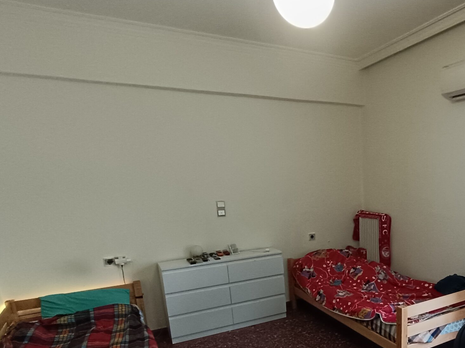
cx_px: 356
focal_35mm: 28
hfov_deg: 59.6
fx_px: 376
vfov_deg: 47.6
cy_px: 268
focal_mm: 1.66
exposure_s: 1/100
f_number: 2.2
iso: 310
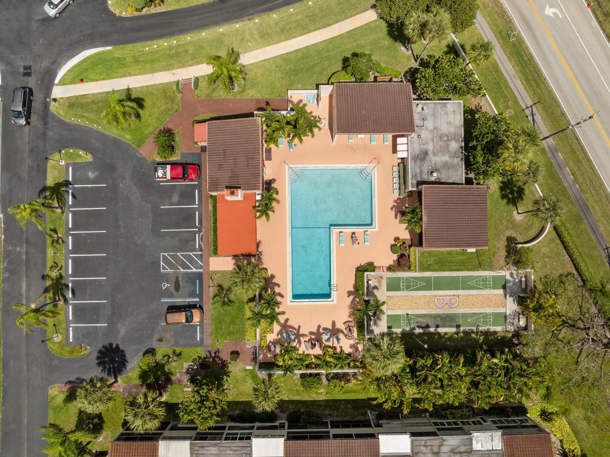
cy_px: 228
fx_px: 423
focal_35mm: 24
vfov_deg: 56.8
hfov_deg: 71.6
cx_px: 305
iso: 200
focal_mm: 12.29
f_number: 5.6
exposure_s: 1/120
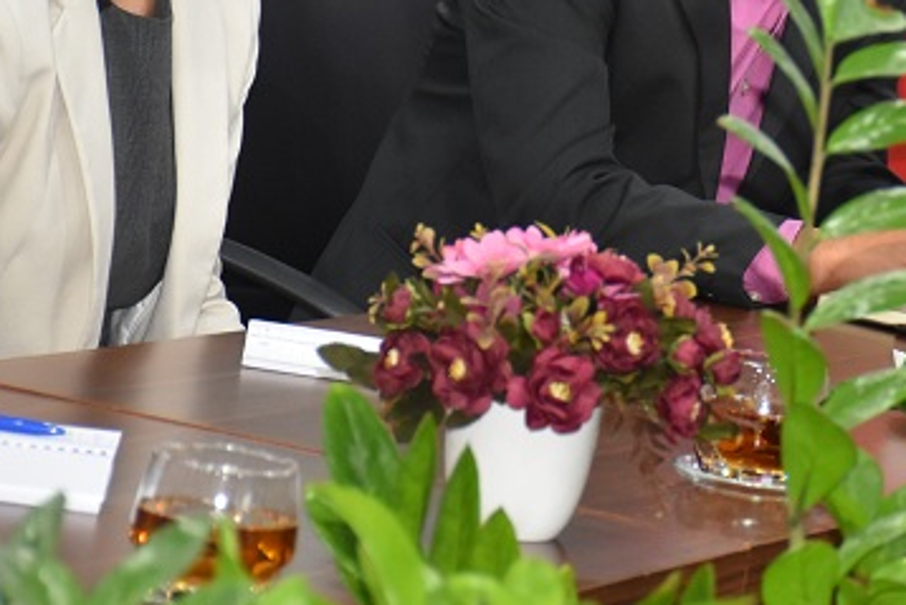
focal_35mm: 268
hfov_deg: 7.7
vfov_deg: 5.1
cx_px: 820
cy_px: 4
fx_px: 6747
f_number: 5.3
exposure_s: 1/60
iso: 1000
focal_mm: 80
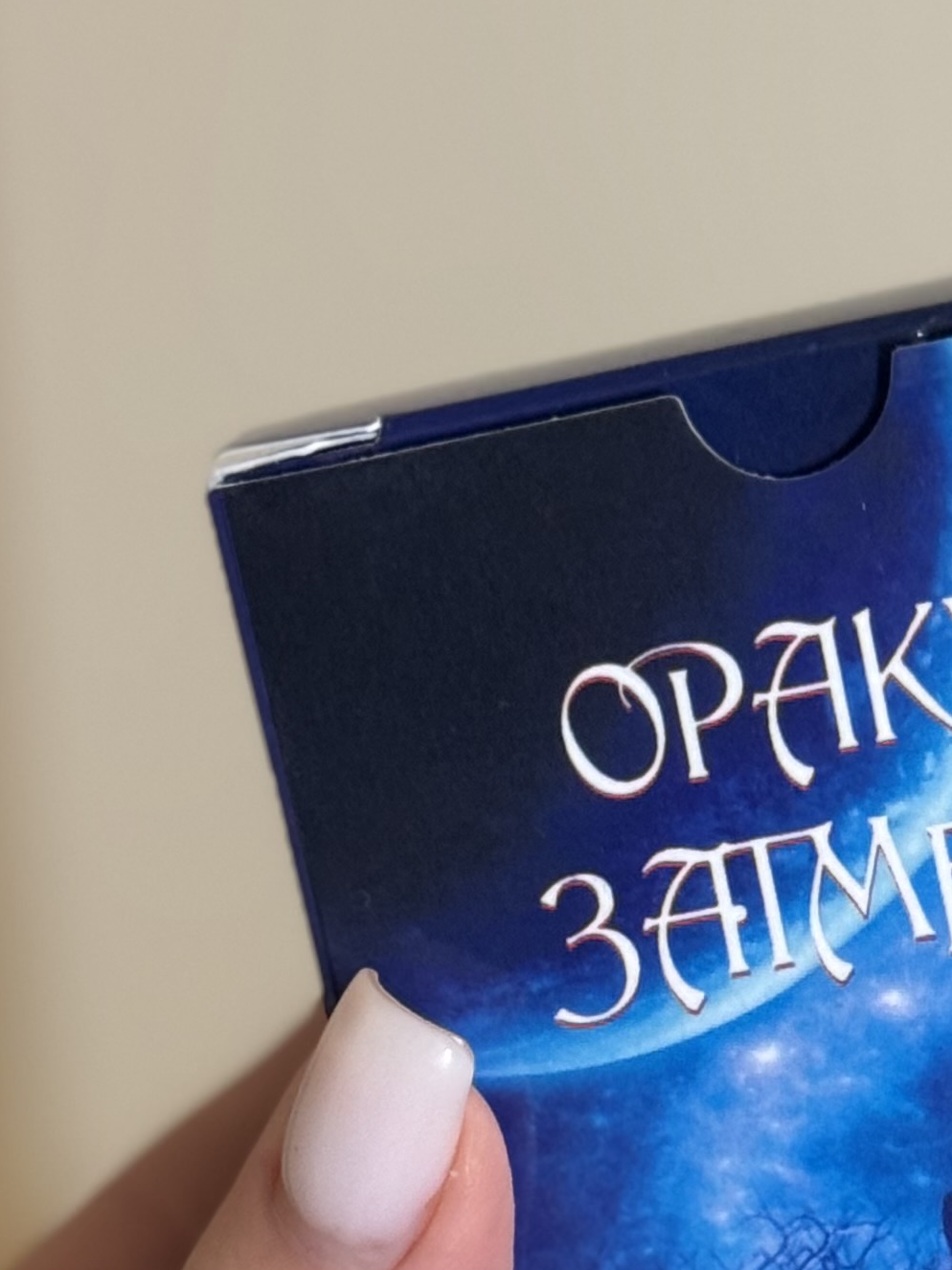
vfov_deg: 13.3
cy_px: 1268
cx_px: 941
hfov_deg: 10.1
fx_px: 5355
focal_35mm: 146
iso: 160
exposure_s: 1/50
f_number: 1.78
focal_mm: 6.76
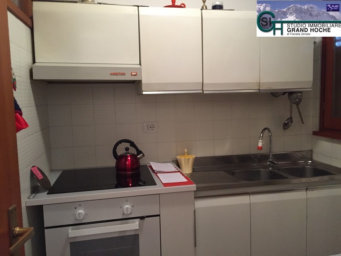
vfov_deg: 48.2
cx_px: 170
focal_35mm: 29
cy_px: 128
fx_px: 286
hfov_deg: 61.7
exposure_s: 1/25
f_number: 2.2
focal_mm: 4.15
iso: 250
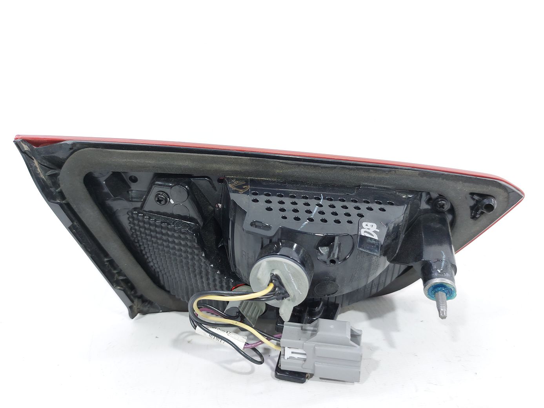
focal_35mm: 24
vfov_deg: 56.8
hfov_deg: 71.6
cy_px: 204
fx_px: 377
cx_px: 272
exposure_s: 1/50
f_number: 1.8
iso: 125
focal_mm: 5.23
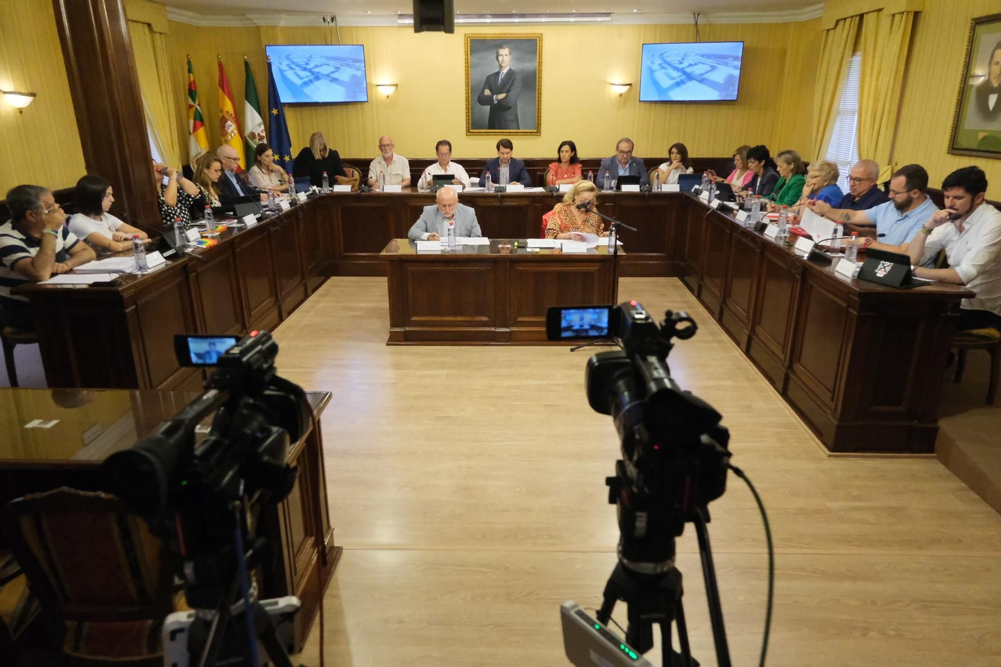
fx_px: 667
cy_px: 334
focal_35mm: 24
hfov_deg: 73.7
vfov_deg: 53.1
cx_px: 500
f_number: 4
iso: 10000
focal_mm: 16
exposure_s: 1/500
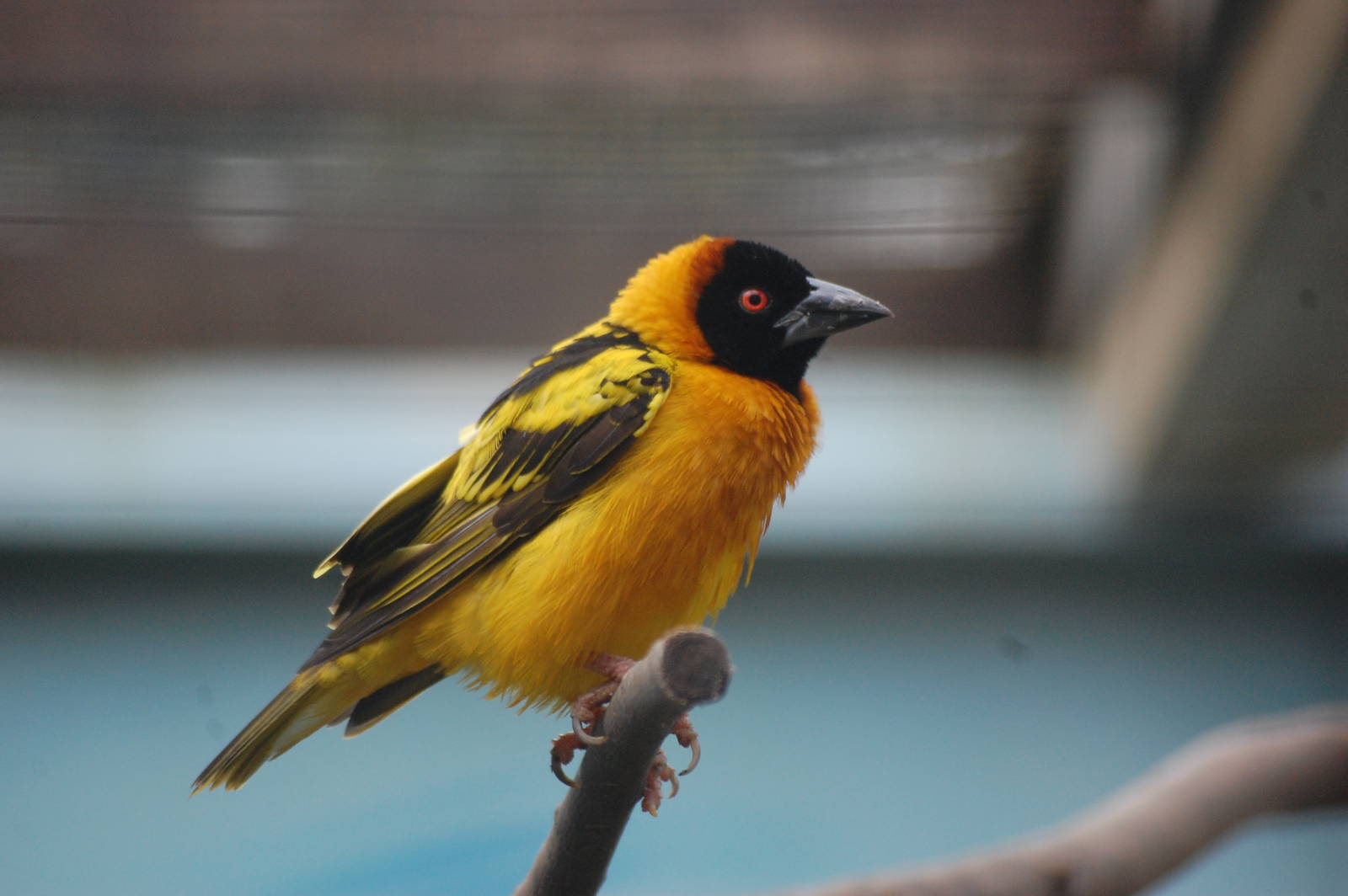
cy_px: 448
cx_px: 674
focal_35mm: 300
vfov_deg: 4.6
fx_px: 11224
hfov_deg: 6.9
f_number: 5.6
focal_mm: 200
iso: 800
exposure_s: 1/200
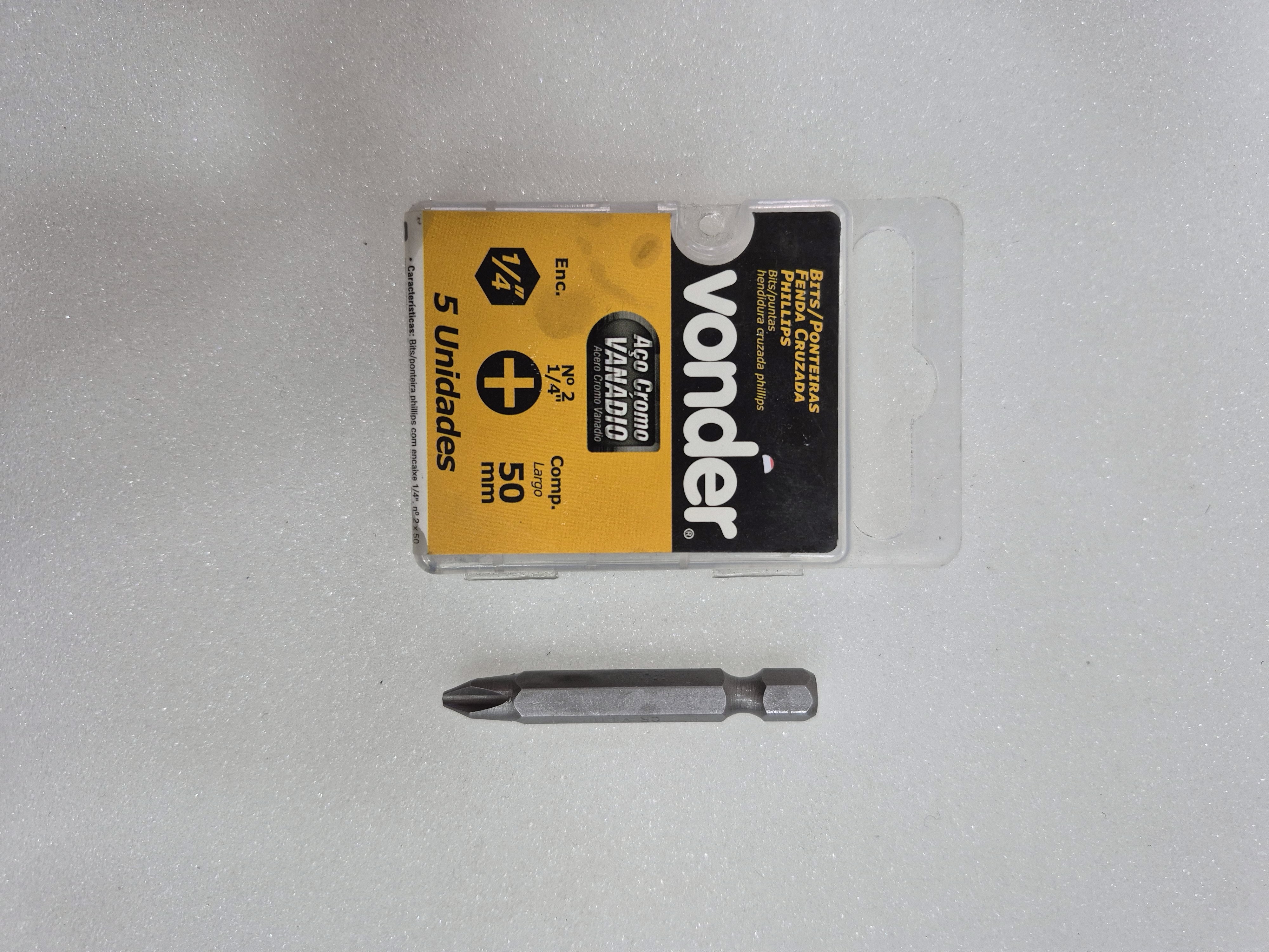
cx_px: 634
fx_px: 843
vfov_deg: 58.9
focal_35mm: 23
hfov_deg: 73.9
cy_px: 476
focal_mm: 5.4
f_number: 1.8
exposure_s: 1/120
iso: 200
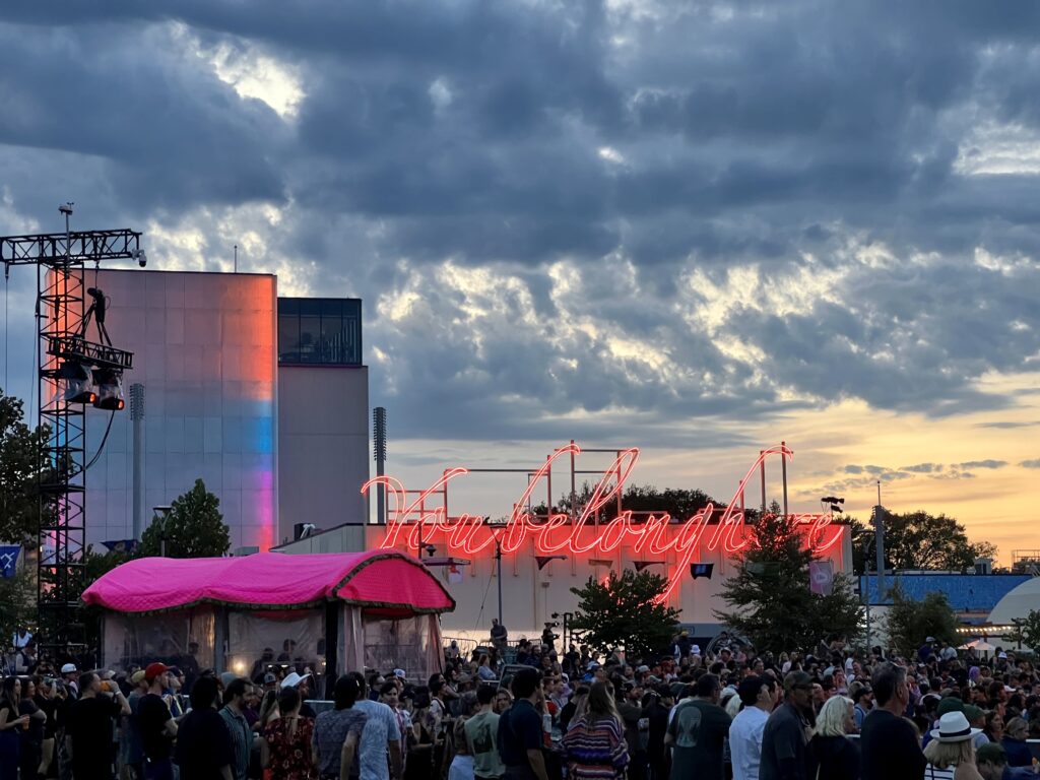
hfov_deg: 25.3
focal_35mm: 77
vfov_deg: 19.1
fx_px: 2313
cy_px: 390
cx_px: 520
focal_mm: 9
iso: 200
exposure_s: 1/40
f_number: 2.8
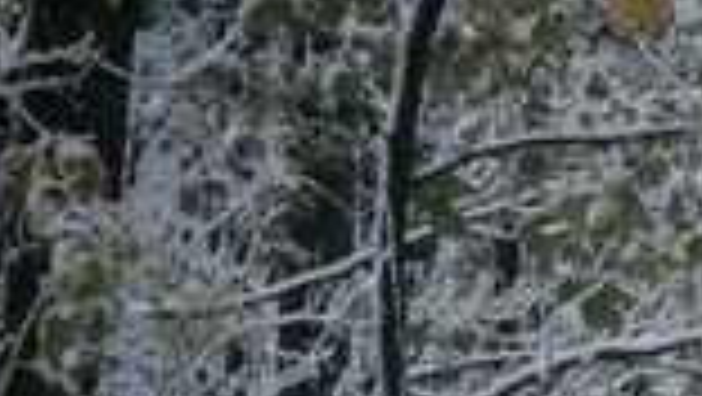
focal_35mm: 475
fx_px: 8848
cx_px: 1035
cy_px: 760
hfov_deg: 4.5
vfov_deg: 2.6
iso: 800
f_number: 4.5
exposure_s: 1/60
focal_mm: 92
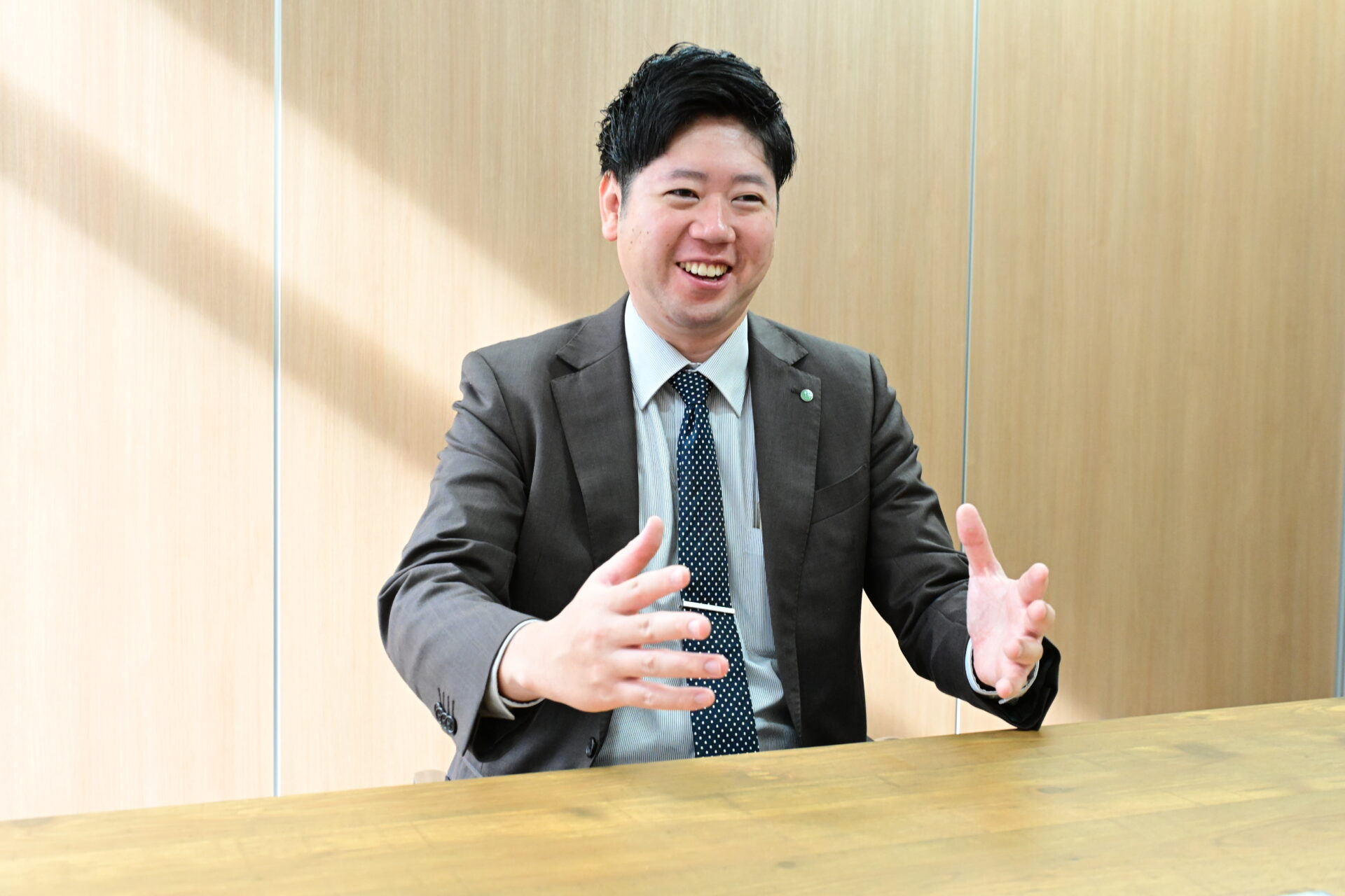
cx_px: 672
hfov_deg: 50.7
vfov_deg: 35.1
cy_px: 448
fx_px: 1420
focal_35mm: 38
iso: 6400
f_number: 4.5
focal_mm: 38
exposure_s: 1/125
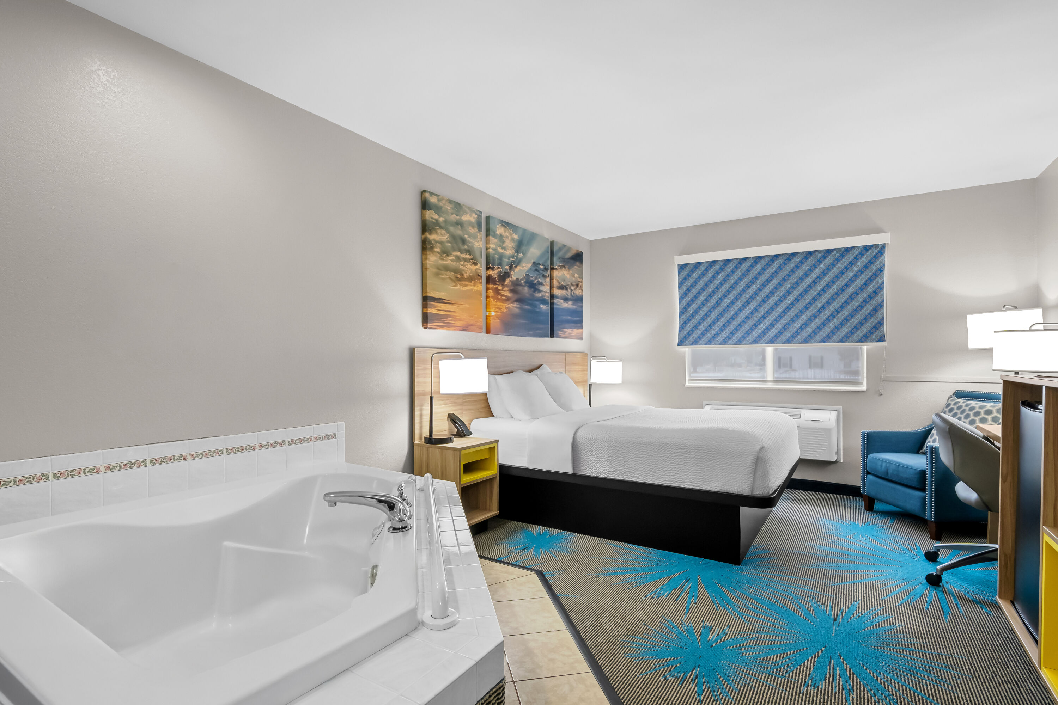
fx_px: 485
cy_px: 352
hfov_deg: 95.0
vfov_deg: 72.1
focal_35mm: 16
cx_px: 529
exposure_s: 1/10
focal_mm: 11
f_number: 8
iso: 800
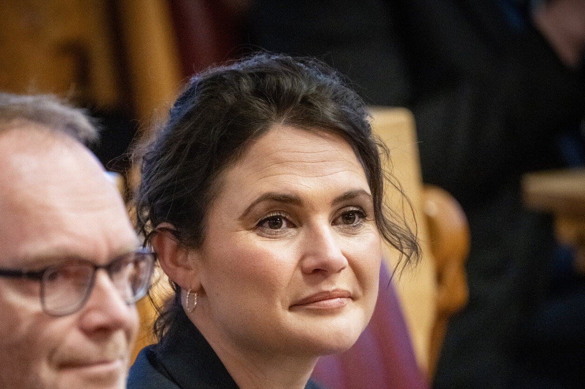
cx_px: 175
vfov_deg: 2.2
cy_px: 281
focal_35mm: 633
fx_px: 10283
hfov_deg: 3.3
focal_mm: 400
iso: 12800
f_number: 5.6
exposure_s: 1/250
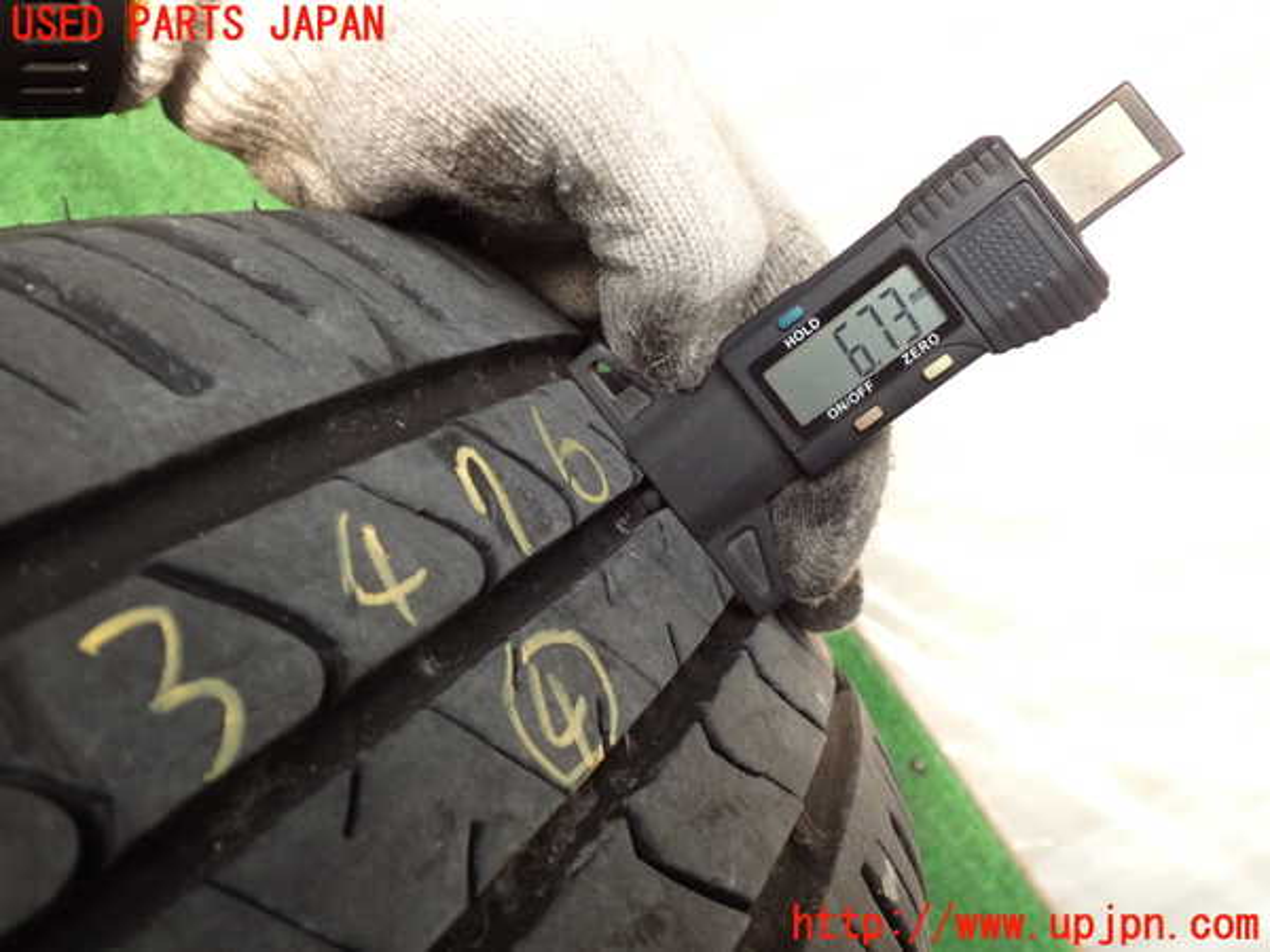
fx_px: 1321
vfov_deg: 39.7
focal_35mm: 36
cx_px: 635
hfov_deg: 51.4
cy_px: 476
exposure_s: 1/125
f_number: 2.5
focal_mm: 6.37
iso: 200
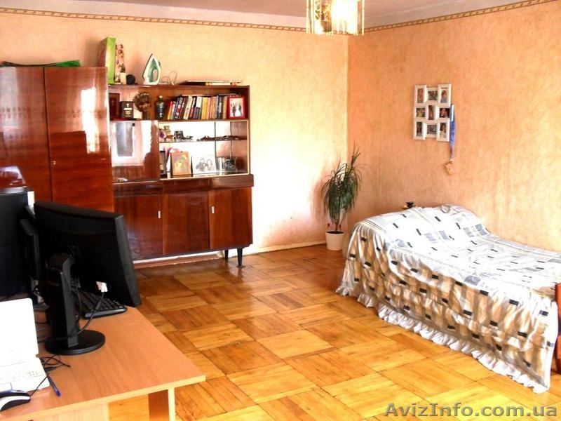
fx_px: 567
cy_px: 210
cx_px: 280
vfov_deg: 40.7
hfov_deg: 52.6
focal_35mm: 35
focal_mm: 6.3
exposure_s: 1/20
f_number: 3.2
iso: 200
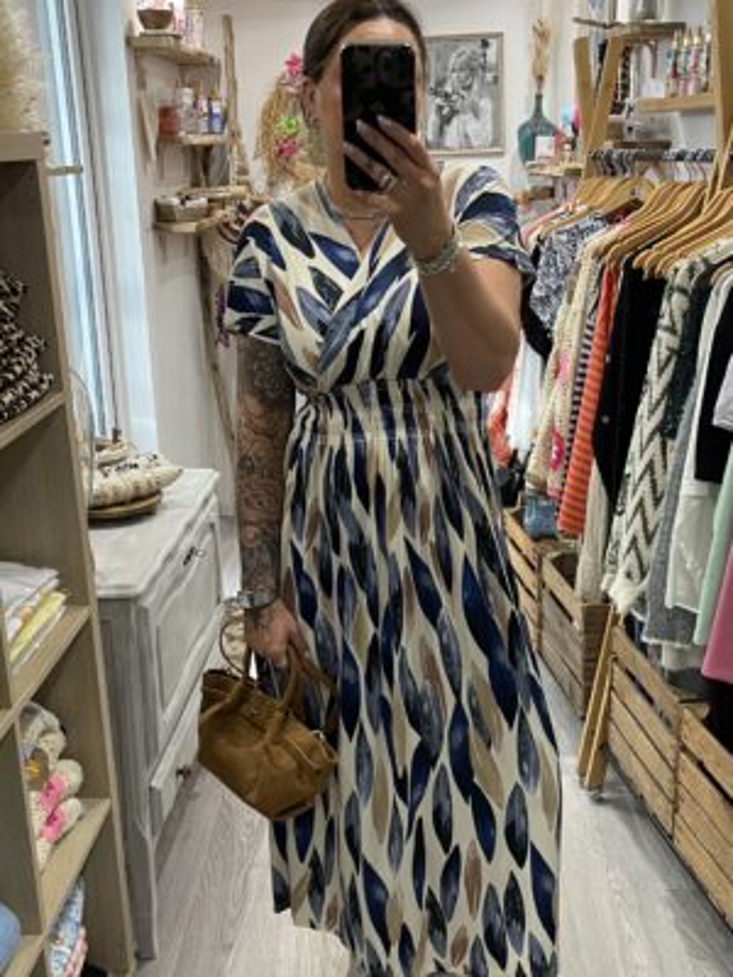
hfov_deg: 54.9
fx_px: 706
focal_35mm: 25
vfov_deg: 69.4
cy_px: 488
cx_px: 366
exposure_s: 1/50
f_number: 1.6
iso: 100
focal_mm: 5.1
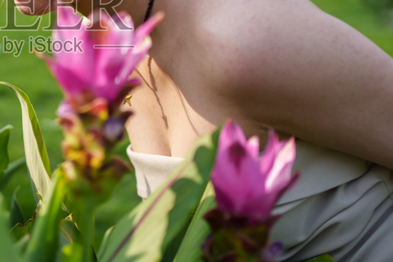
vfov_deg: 17.0
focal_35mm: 79
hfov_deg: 24.9
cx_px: 42
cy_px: 20
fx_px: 863
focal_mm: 35
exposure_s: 1/2500
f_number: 1.8
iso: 125
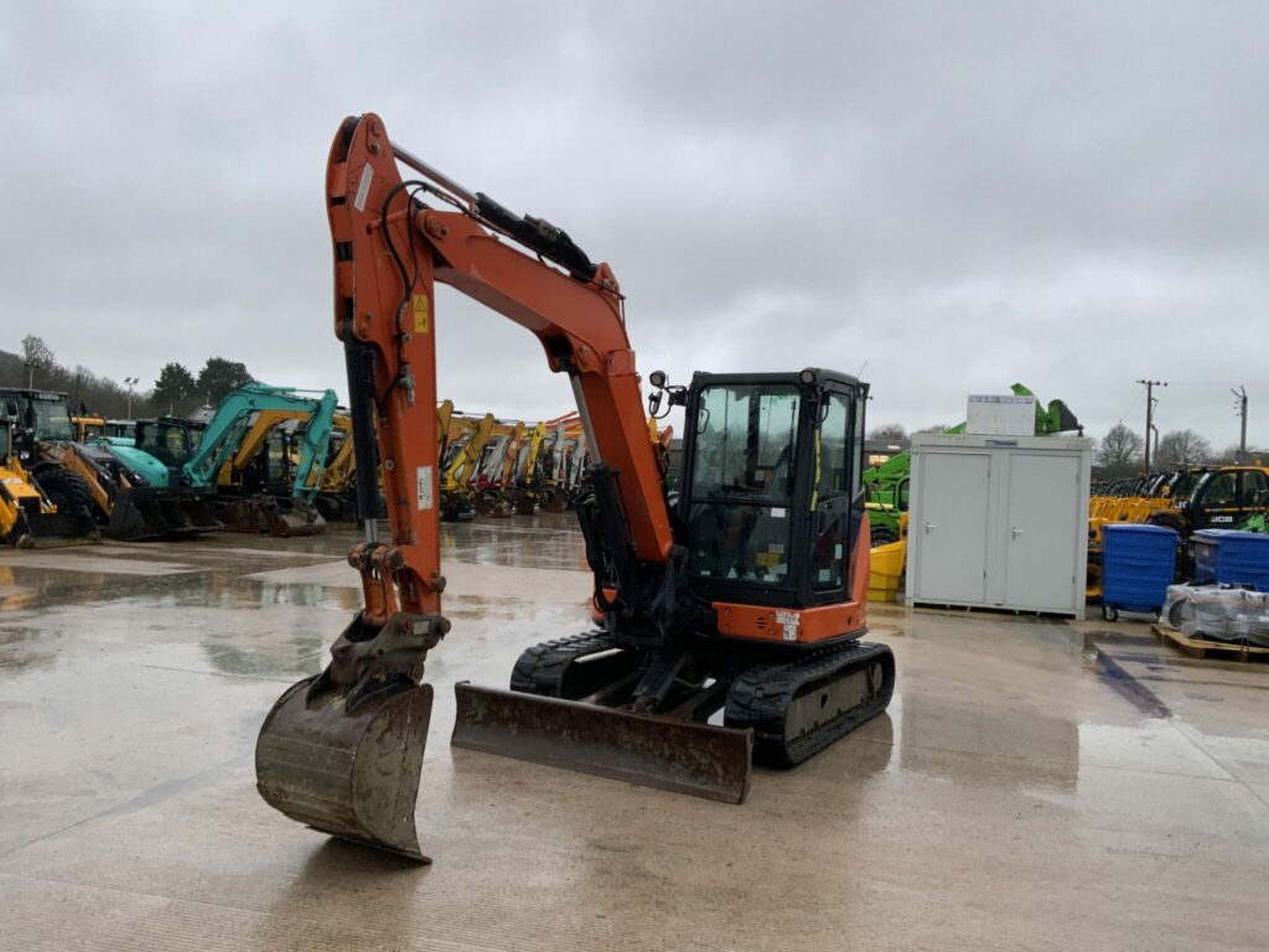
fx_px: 1063
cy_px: 476
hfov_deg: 61.7
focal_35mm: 29
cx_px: 634
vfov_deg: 48.2
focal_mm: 3
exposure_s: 1/60
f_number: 1.8
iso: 50
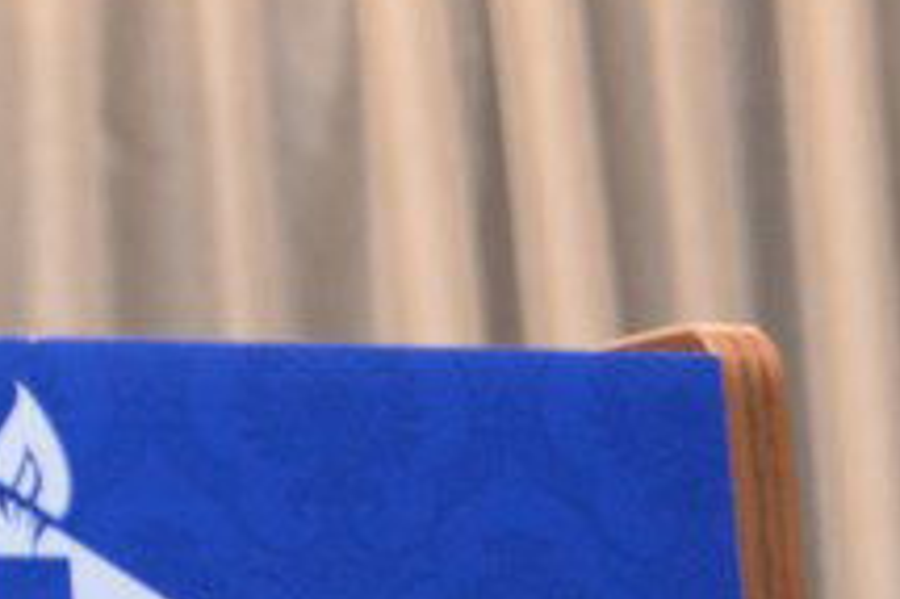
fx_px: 9642
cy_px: -327
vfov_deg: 3.5
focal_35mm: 386
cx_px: -1193
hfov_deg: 5.2
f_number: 5.6
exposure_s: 1/100
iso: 1600
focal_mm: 72
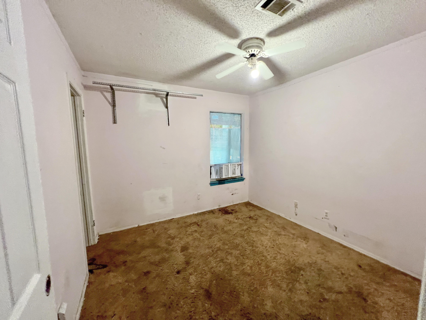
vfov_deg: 89.9
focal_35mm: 13
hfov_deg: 106.2
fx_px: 160
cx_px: 213
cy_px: 160
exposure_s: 1/60
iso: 640
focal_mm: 1.57
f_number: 1.8
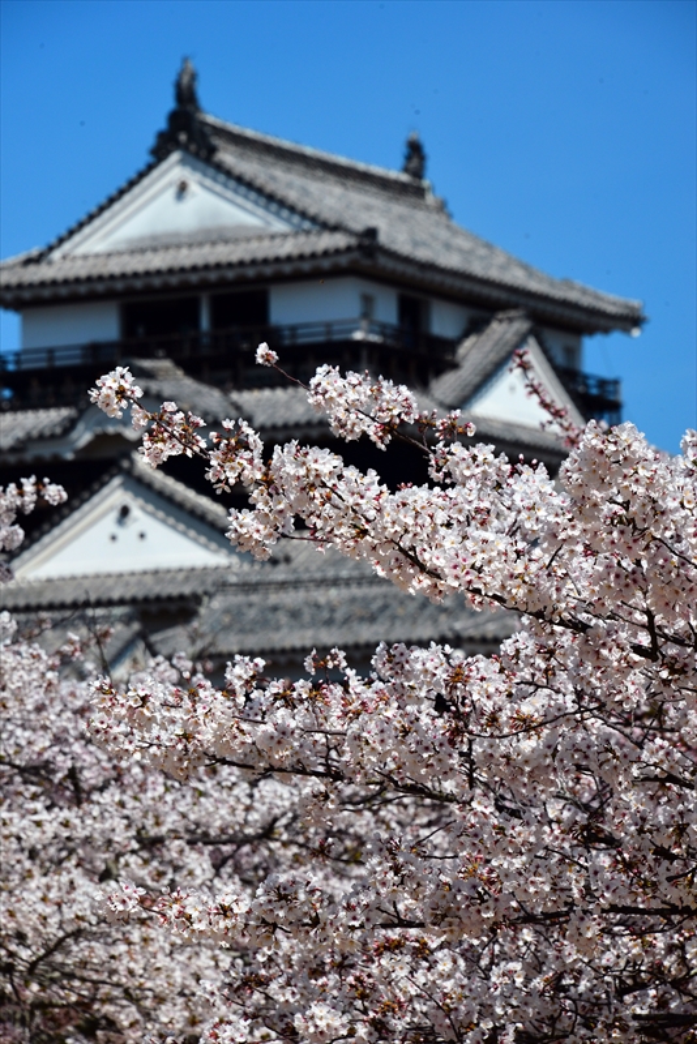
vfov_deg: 8.2
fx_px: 7254
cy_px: 522
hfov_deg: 5.5
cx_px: 348
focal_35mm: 250
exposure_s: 1/800
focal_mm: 250
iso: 400
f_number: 14
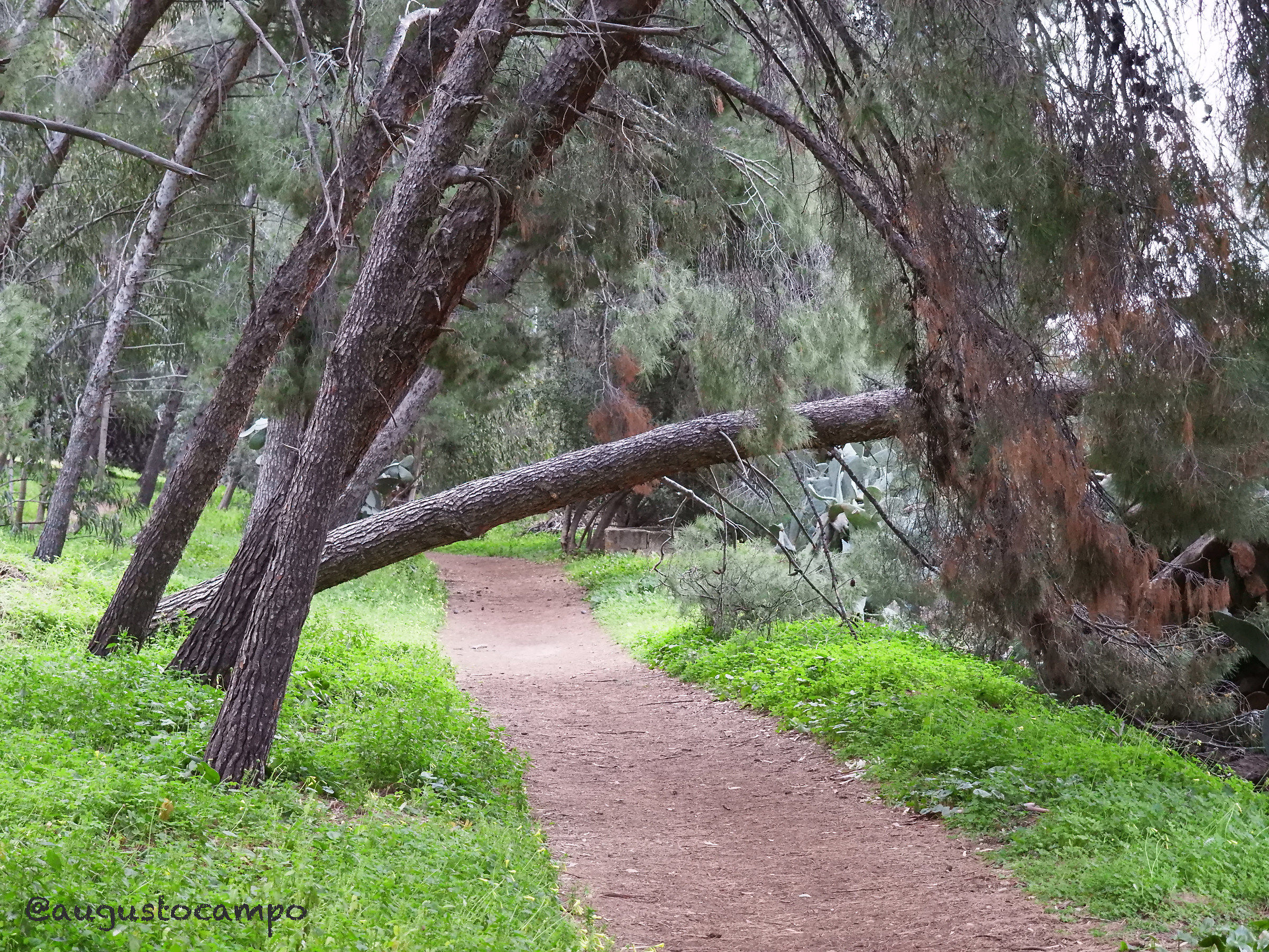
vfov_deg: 16.4
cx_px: 634
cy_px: 476
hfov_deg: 21.8
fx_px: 3299
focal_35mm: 90
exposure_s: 1/80
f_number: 5.6
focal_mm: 45
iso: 3200
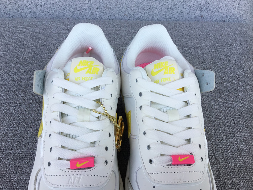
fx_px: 241
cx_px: 122
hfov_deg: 55.3
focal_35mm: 33
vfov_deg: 42.9
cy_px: 90
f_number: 2.4
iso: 25
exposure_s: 1/413
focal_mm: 3.3
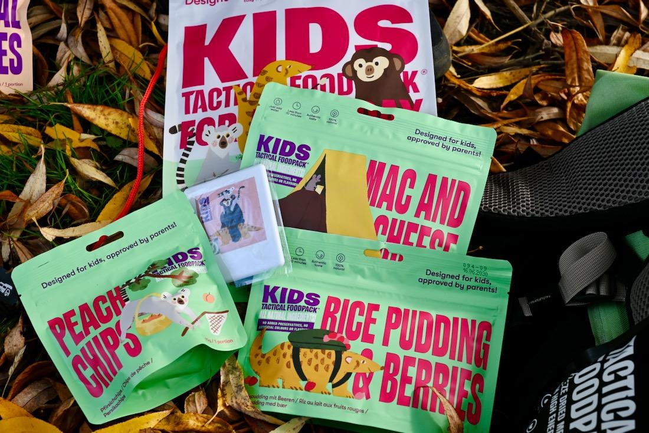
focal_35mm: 42
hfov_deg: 46.4
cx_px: 324
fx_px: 757
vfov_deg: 31.9
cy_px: 216
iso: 200
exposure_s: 1/250
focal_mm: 28
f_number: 5
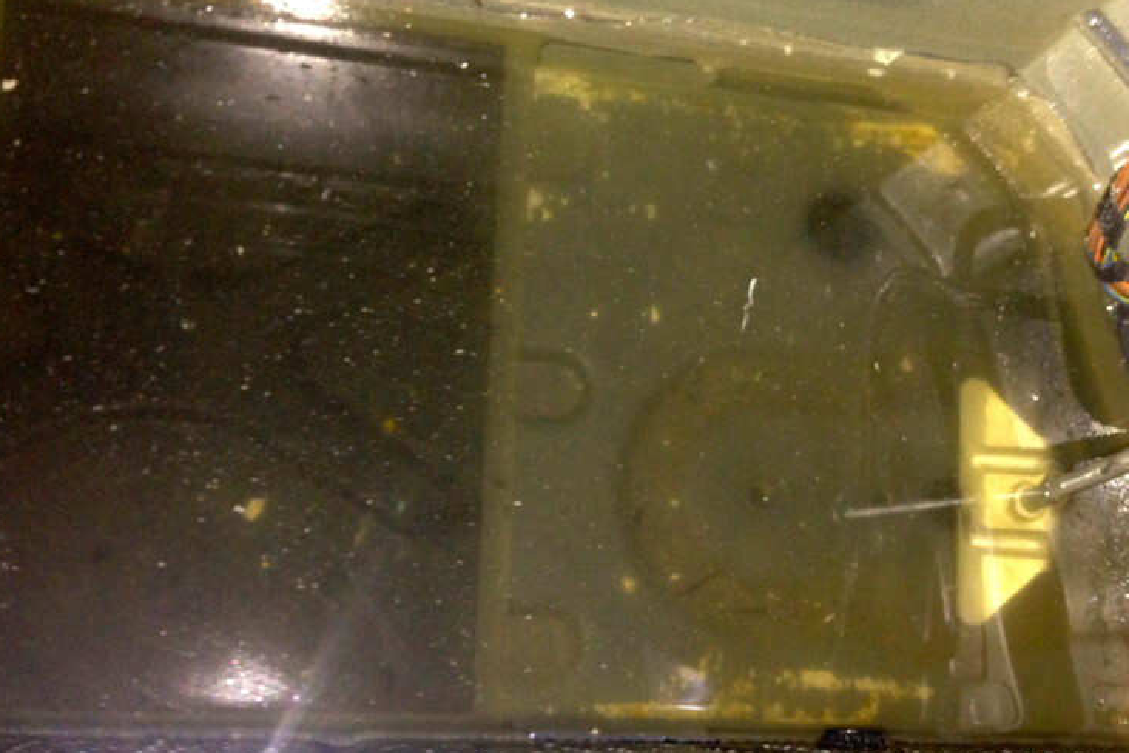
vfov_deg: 28.1
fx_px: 1505
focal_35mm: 48
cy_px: 353
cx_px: 709
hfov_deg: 40.8
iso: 200
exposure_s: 1/16
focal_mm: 4.13
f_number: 2.4
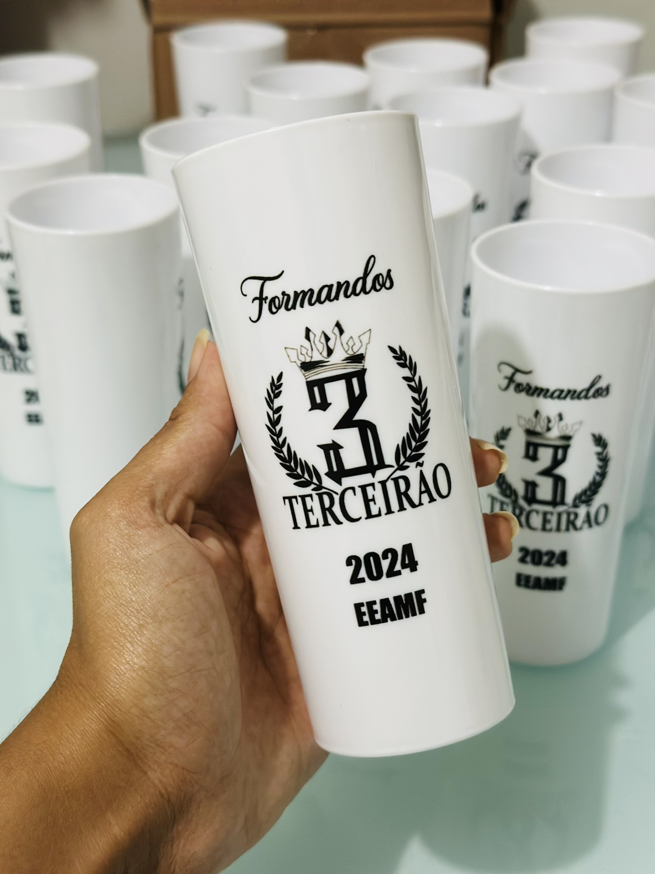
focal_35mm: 48
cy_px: 437
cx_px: 328
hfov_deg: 30.3
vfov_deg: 39.7
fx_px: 1211
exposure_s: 1/60
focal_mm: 6.86
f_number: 1.78
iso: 320
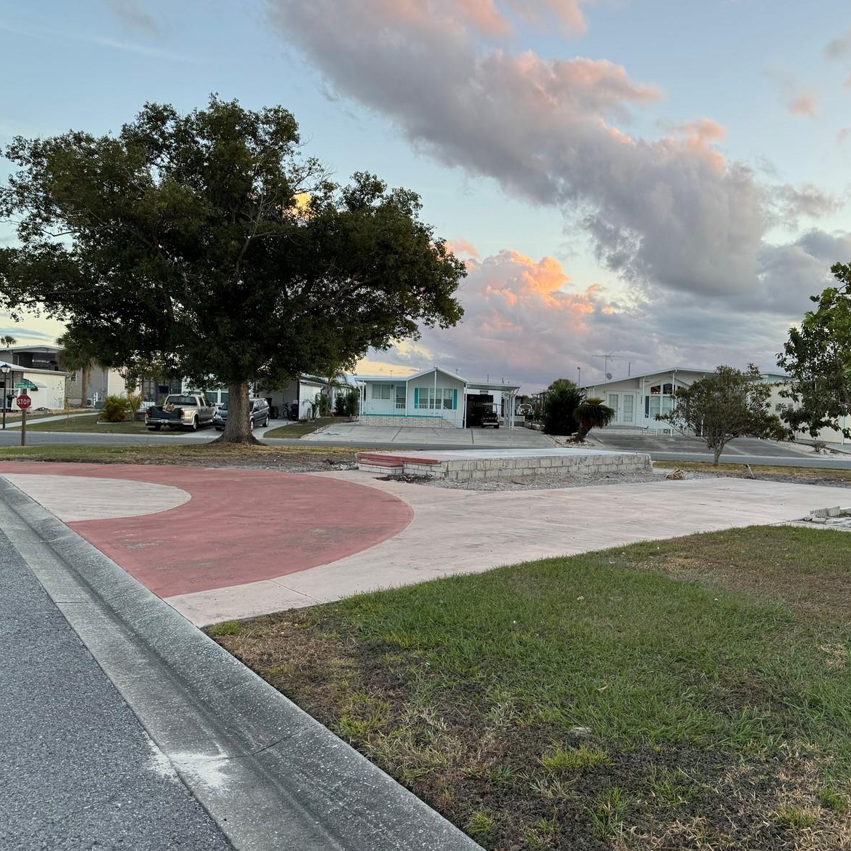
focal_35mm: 29
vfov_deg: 55.6
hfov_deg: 55.0
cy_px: 431
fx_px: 807
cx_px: 528
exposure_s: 1/126
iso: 50
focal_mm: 6.76
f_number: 1.78
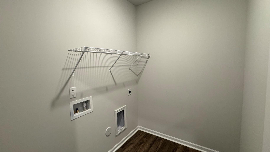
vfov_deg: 63.9
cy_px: 75
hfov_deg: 95.7
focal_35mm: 17
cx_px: 123
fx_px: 122
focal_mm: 2.22
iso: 200
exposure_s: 1/60
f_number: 2.2
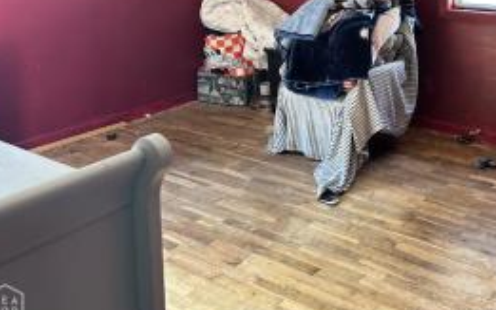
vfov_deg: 31.6
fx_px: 527
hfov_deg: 48.8
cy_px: 46
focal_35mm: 39
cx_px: 359
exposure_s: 1/60
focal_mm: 6.86
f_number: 1.78
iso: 250
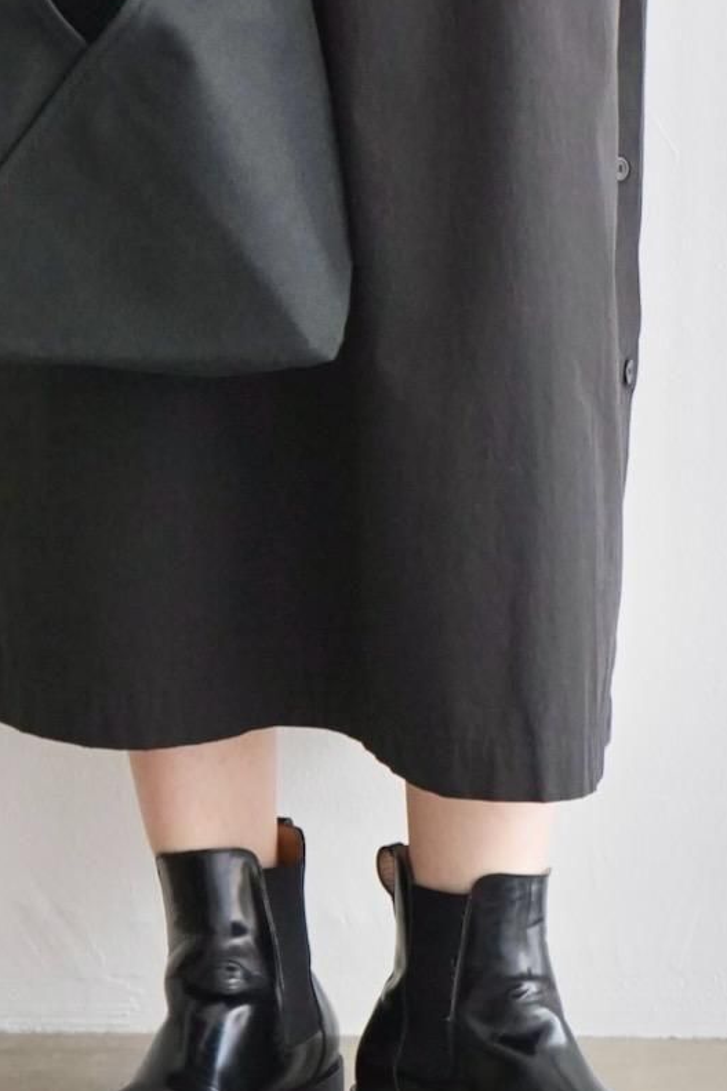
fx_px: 4000
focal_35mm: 132
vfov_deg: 15.4
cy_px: 101
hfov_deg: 10.4
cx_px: 339
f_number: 5
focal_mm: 58
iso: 2000
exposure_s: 1/160
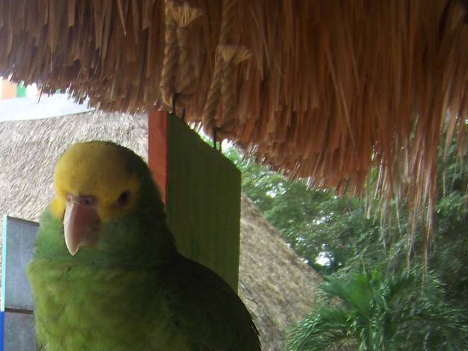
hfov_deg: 21.5
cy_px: 382
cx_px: -33
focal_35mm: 87
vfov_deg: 16.5
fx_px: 1177
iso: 64
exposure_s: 1/30
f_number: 2.8
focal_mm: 5.85
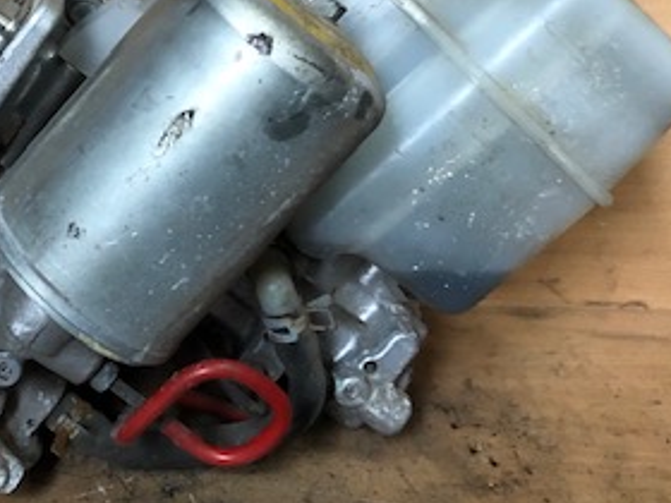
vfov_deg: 22.4
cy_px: 53
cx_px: 29
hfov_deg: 28.7
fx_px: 1241
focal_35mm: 64
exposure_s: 1/15
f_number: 1.8
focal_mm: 4
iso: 100
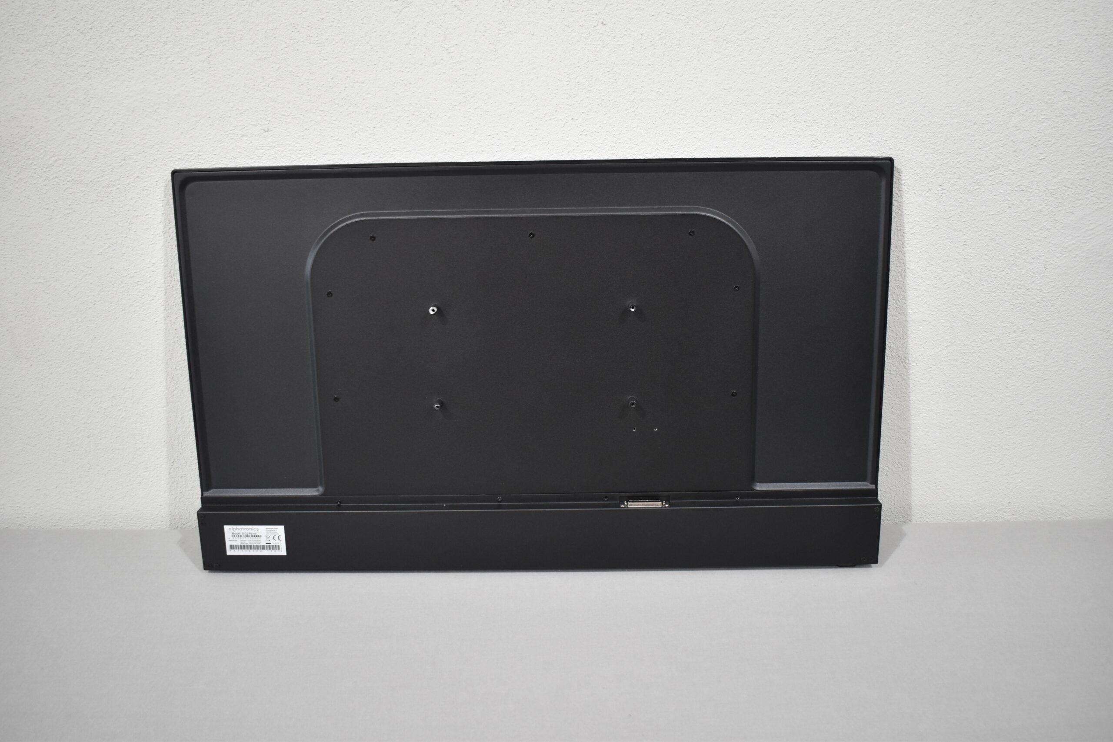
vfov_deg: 40.0
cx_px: 556
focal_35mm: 33
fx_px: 1020
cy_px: 371
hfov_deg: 57.2
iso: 800
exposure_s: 1/200
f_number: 3.8
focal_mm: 22
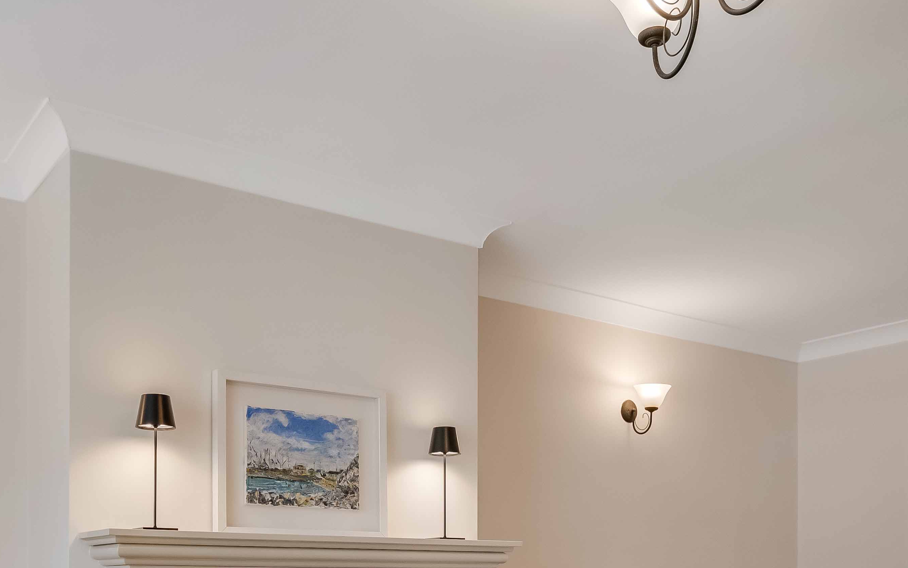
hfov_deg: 50.3
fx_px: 965
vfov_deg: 29.7
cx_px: 418
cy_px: 615
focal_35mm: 39
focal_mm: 17
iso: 640
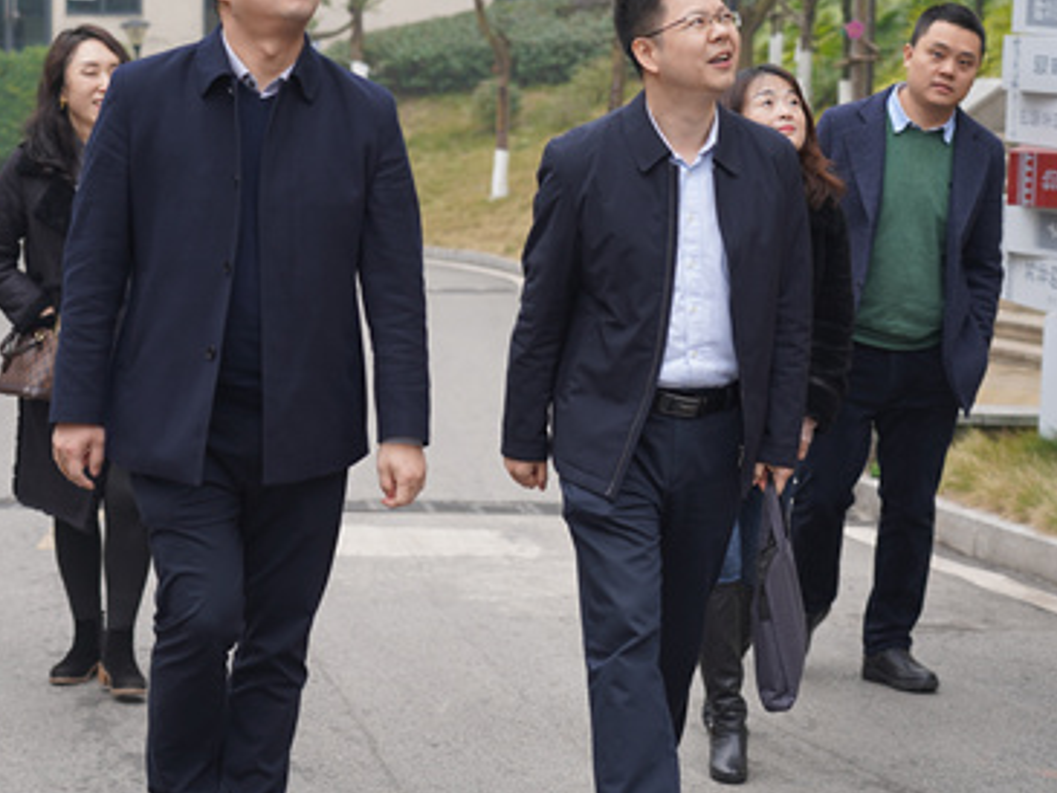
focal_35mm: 90
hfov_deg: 21.8
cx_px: 504
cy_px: 405
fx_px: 2749
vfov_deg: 16.4
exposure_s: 1/160
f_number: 4
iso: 125
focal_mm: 60
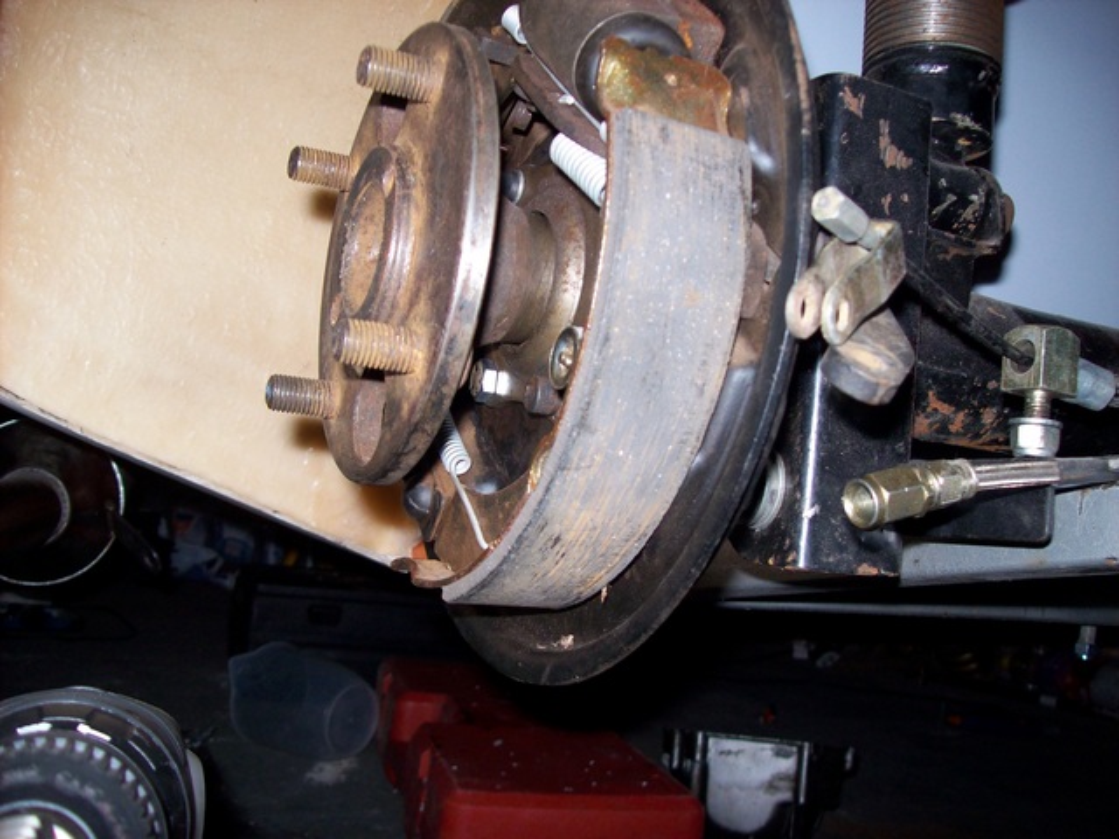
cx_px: 560
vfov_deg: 39.7
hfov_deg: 51.4
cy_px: 420
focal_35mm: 36
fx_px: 1164
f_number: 2.7
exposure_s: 1/64
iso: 80
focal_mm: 6
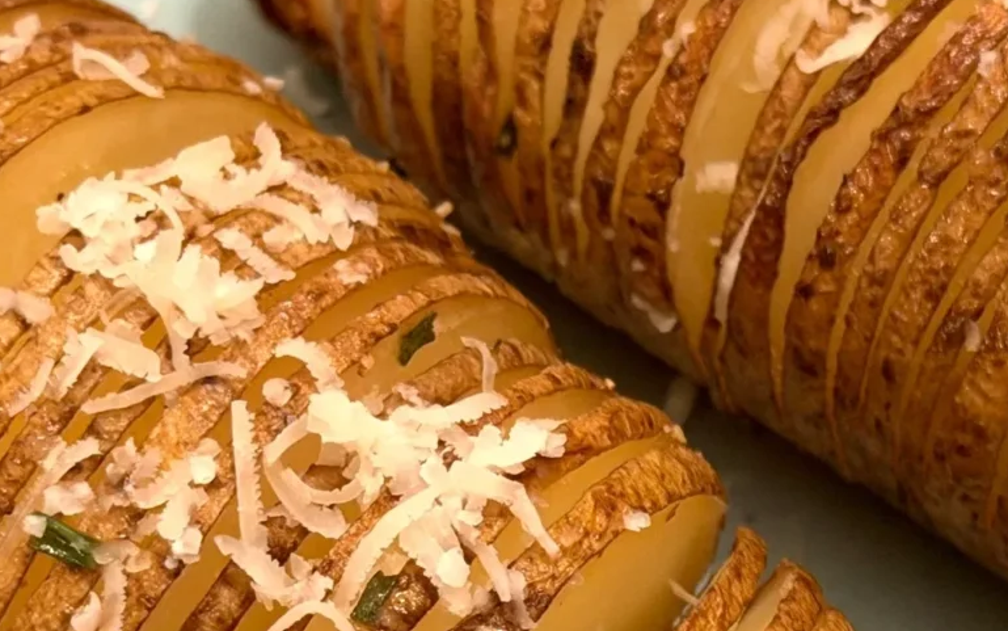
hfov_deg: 16.4
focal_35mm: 127
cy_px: 468
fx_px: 3490
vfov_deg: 10.3
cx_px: 612
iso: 500
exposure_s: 1/30
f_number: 1.78
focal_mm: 6.76
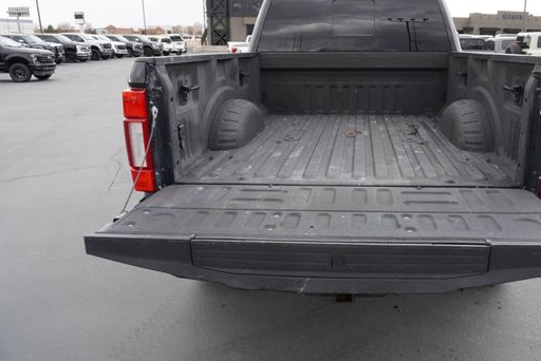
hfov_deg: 61.2
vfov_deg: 43.6
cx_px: 334
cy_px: 160
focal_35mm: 30
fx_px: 451
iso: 160
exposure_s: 1/60
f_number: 4
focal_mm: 16
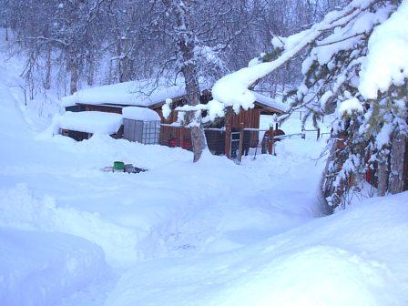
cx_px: 204
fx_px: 448
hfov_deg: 49.0
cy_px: 153
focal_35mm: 38
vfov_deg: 37.7
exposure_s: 1/16.5
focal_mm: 6.3
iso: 50
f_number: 2.9
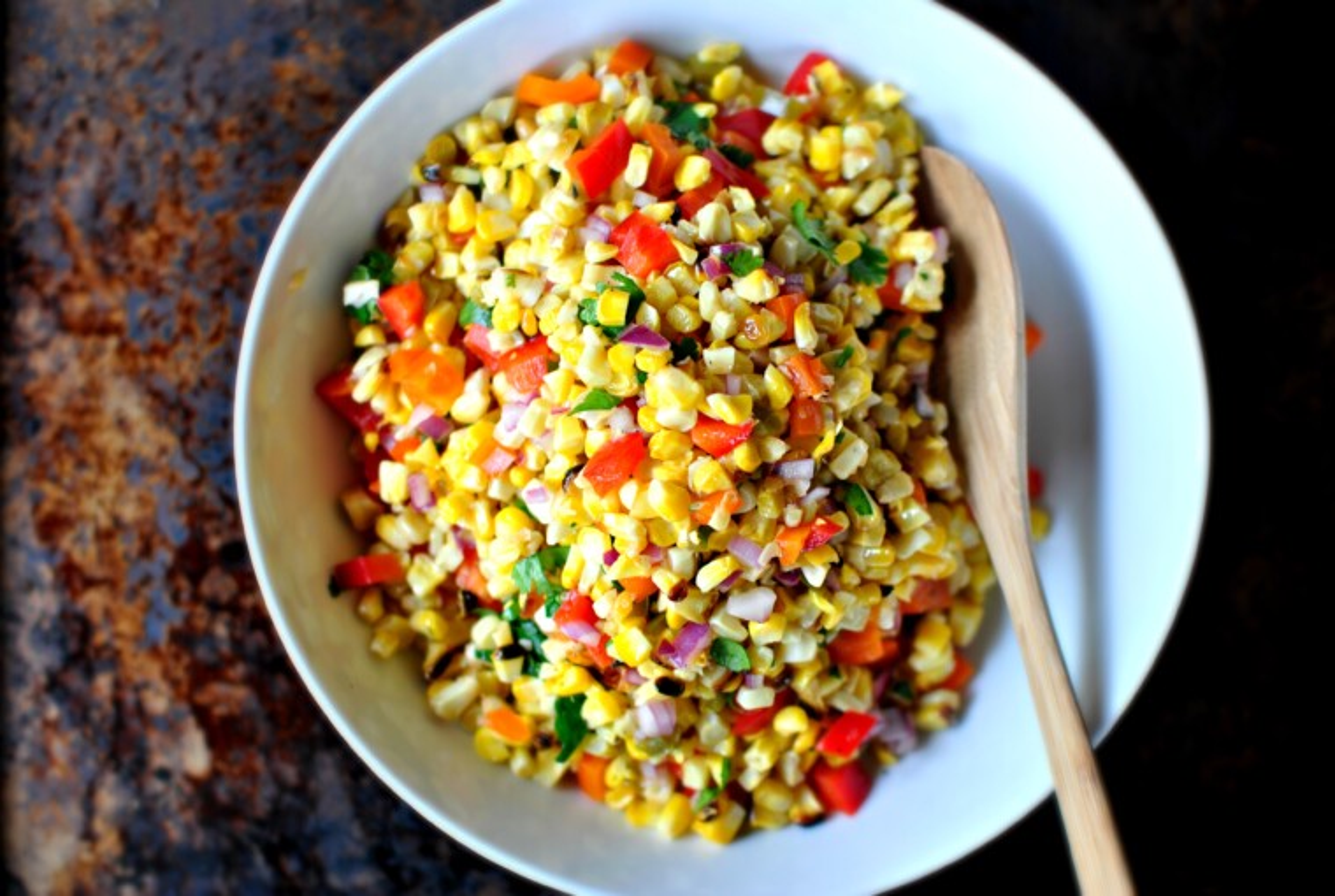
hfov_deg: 37.8
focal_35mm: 52
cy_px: 448
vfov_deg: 25.9
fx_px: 1951
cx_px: 668
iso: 100
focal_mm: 35
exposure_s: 1/80
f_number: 2
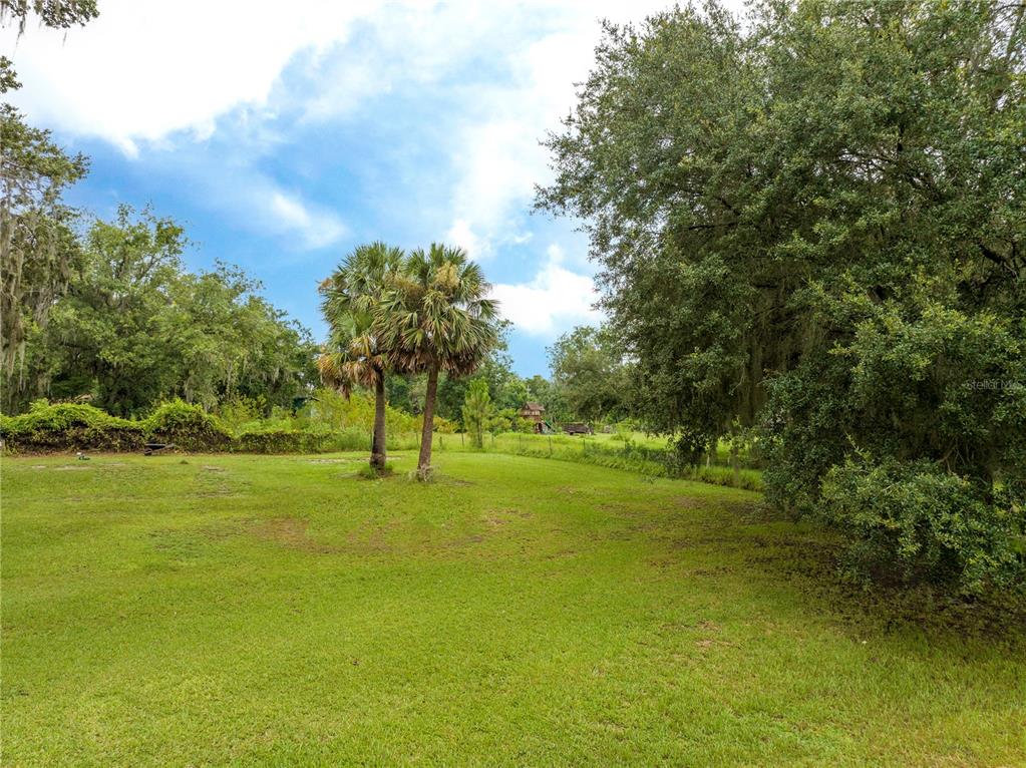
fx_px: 711
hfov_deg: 71.6
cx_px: 513
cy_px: 384
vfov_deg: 56.8
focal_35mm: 24
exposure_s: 1/640
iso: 190
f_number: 2.8
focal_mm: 12.29
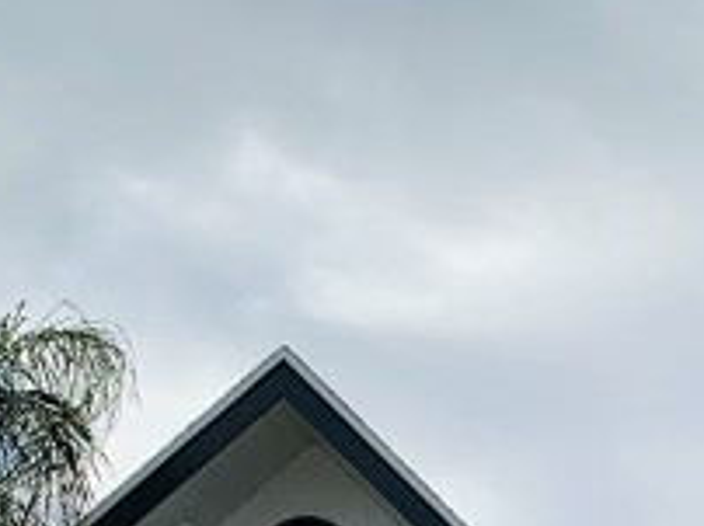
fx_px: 2681
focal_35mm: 132
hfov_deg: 13.9
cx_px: 1094
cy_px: 1150
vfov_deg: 10.1
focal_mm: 4.25
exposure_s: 1/1610
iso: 25
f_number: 1.8
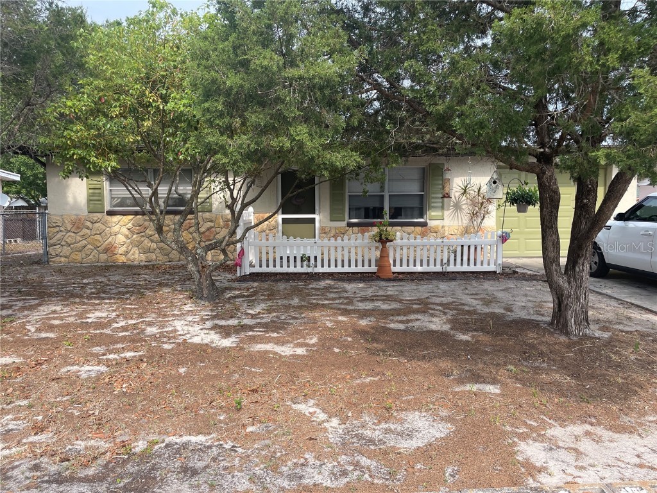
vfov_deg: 53.1
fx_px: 493
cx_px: 328
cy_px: 246
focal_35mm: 26
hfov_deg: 67.3
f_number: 1.6
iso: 32
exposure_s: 1/1208
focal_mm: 4.2
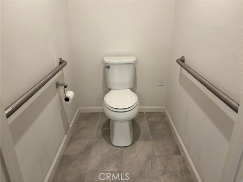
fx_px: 183
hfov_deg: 67.3
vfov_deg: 53.1
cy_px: 91
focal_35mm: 26
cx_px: 122
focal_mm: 5.96
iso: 125
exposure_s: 1/120
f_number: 1.6
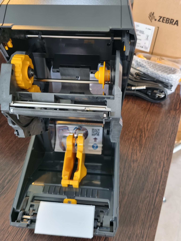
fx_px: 181
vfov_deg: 67.3
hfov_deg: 53.1
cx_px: 90
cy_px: 120
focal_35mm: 26
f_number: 1.8
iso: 400
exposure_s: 1/50
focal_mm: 5.4
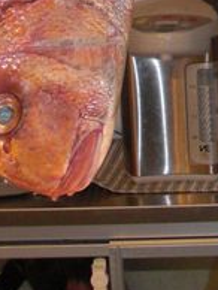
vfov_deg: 11.3
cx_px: 314
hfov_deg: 8.6
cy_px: -123
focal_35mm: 169
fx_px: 1416
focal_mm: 6.3
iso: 200
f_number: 2.8
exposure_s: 1/30
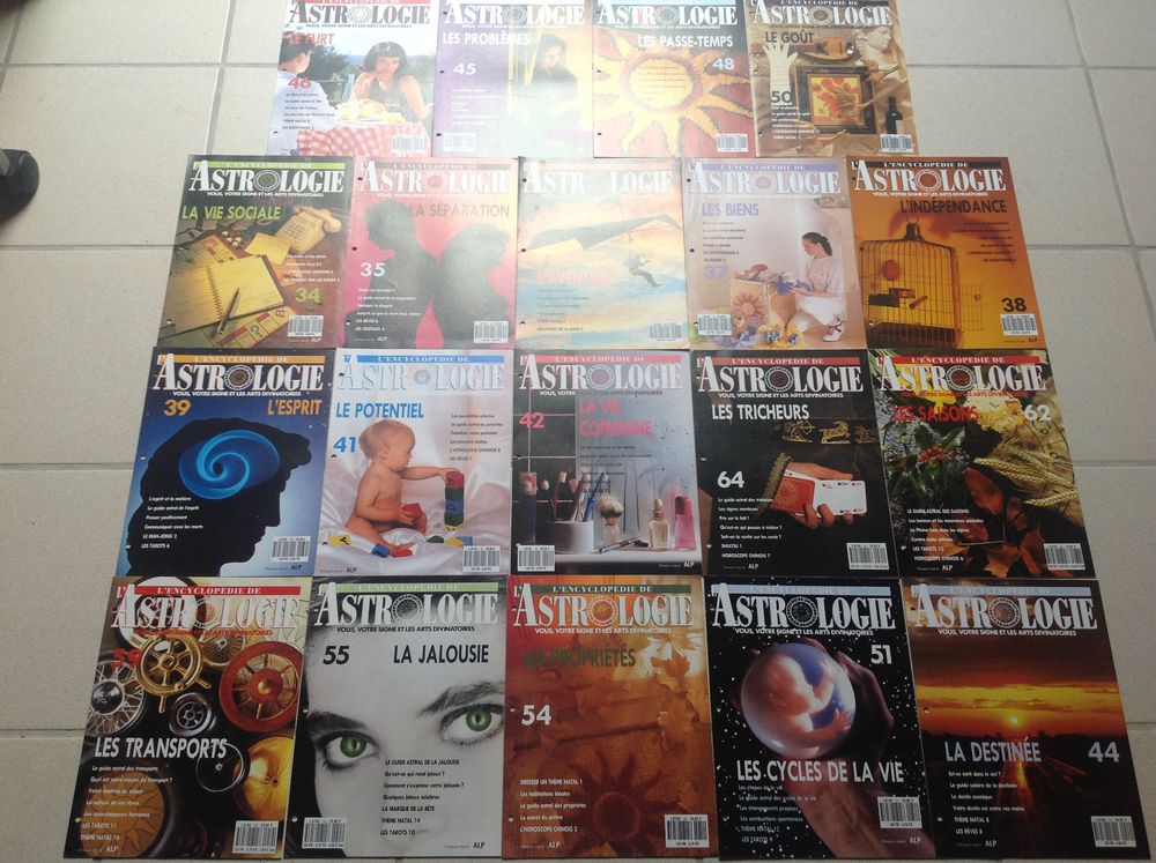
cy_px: 432
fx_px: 1167
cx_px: 578
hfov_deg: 52.7
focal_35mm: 35
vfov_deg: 40.6
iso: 50
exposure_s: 1/30
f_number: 2.4
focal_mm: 4.28
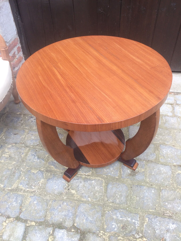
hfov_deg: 48.2
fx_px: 202
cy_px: 120
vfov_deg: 61.7
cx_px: 90
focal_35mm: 29
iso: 32
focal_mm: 4.15
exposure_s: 1/170
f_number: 2.2
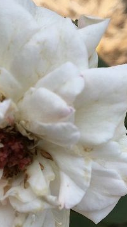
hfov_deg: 16.7
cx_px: 4
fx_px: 425
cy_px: 142
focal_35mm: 71
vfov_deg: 29.6
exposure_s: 1/855
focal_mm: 4.15
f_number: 2.2
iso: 25
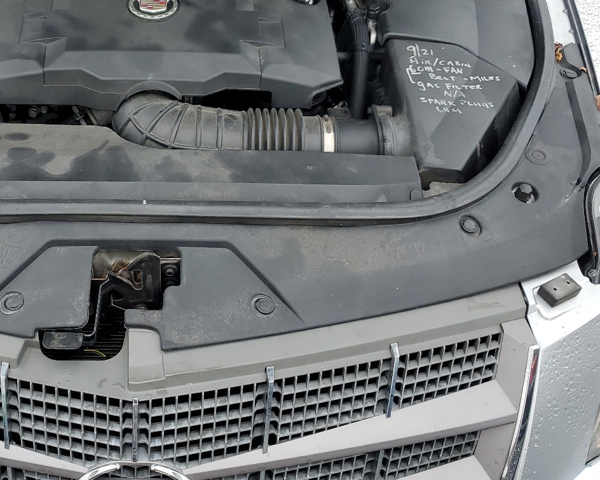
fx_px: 764
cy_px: 176
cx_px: 175
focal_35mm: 43
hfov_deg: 42.0
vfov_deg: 34.7
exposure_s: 1/556
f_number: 1.5
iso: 50
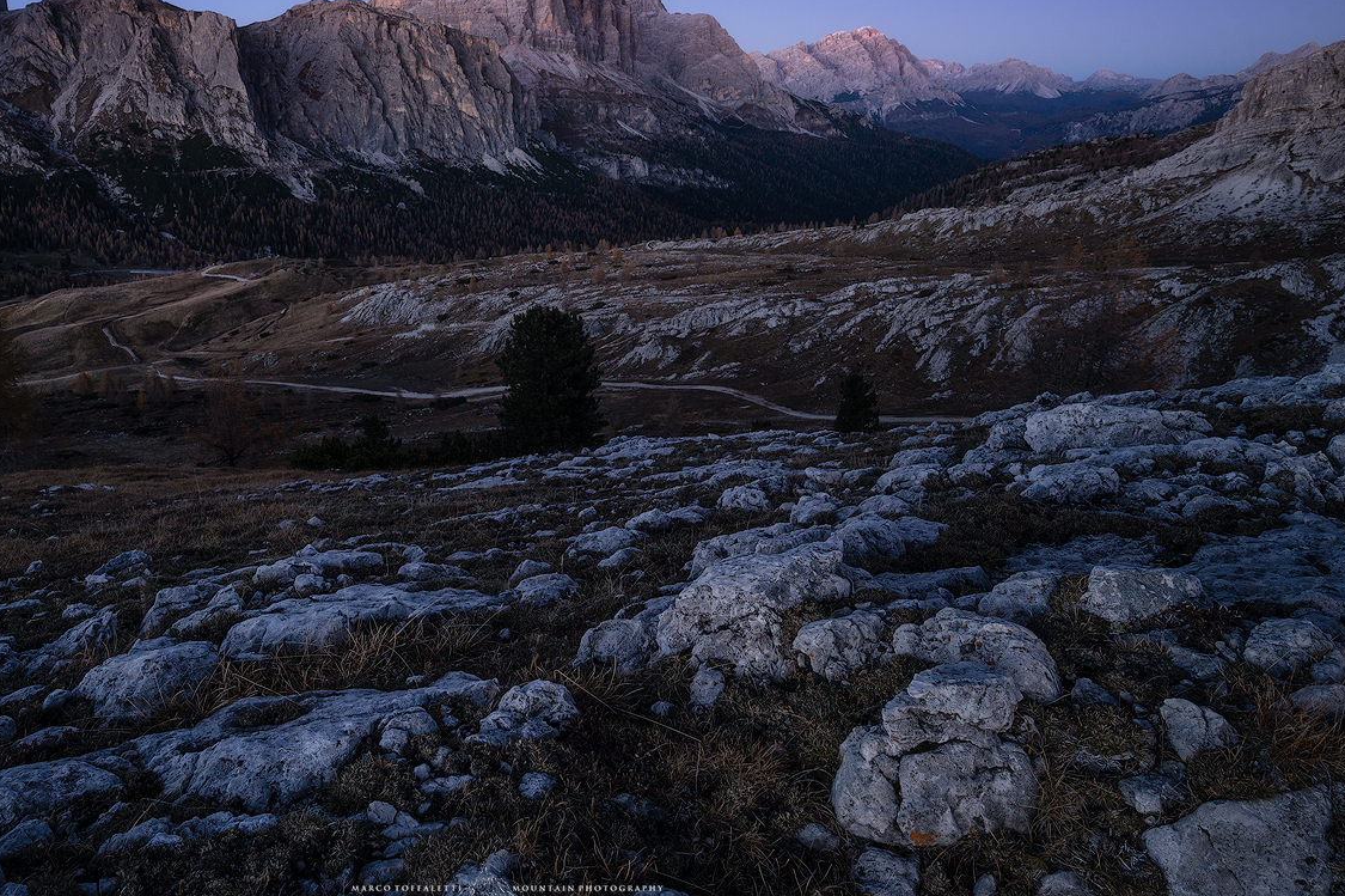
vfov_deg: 52.4
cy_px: 325
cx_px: 507
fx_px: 896
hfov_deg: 72.6
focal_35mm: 24
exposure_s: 30
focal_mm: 18
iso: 400
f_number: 10
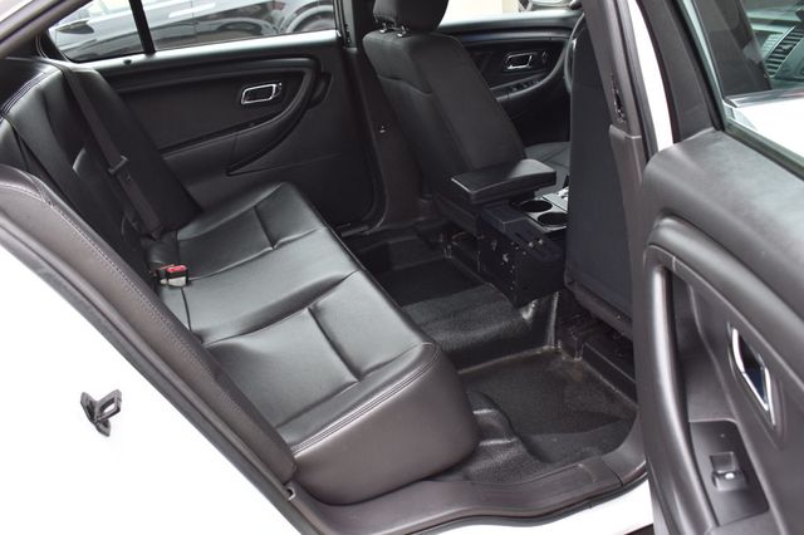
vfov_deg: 39.9
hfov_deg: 57.2
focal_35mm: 33
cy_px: 268
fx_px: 737
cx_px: 402
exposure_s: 1/125
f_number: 5.6
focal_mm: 22
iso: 400
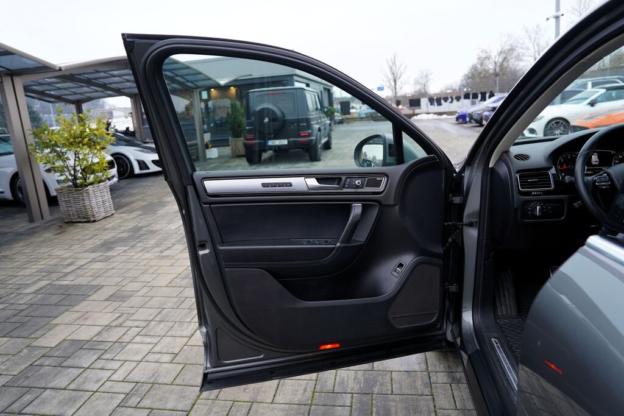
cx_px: 312
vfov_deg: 53.1
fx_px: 416
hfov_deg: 73.7
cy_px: 208
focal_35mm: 24
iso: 100
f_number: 3.5
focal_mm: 24
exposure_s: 1/50
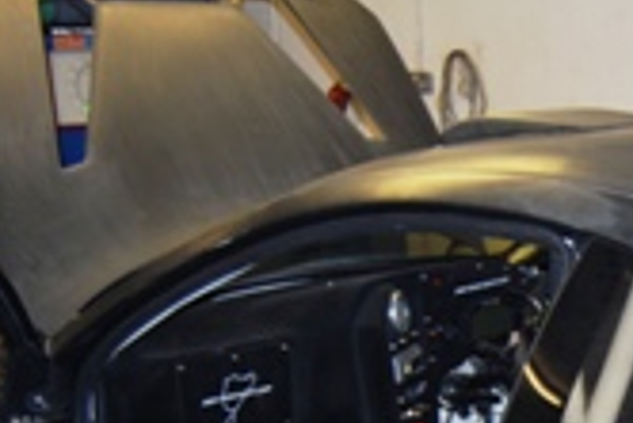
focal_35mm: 81
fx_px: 1425
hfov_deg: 24.0
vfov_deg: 16.0
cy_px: 553
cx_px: 625
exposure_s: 1/60
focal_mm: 20
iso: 200
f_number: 3.8
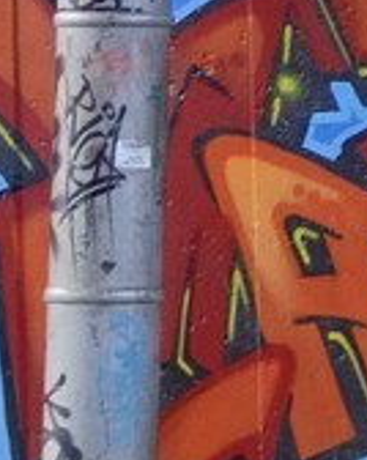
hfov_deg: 2.8
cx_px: 1030
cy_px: -958
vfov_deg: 3.5
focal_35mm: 536
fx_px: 7291
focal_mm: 60
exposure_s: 1/60
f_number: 8
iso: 1250
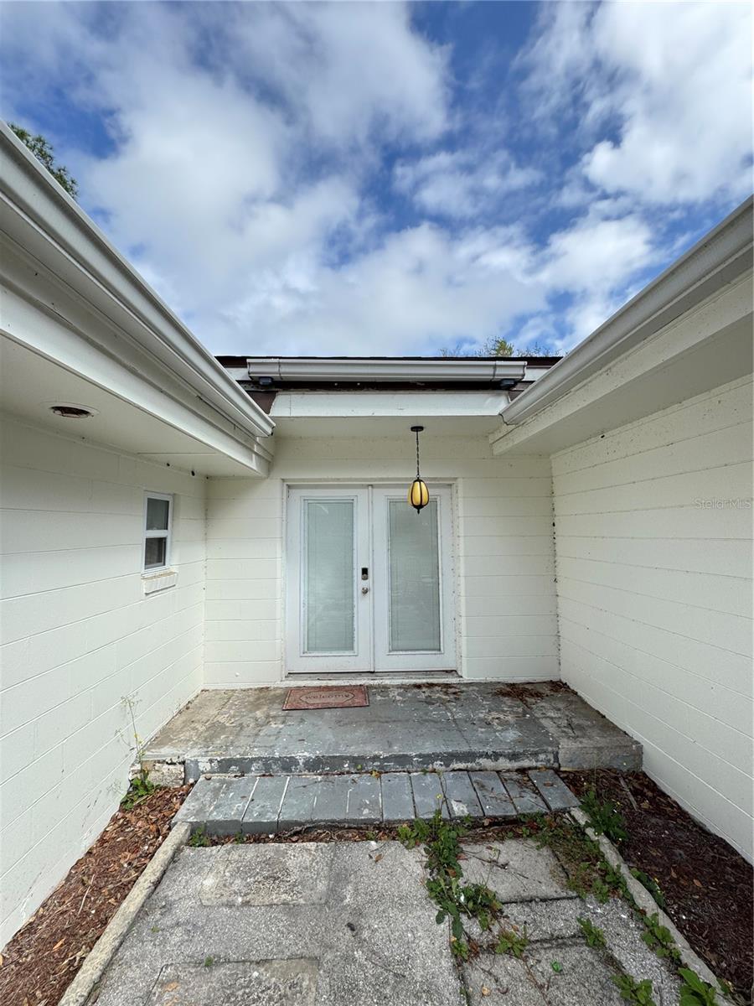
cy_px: 503
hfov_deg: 85.7
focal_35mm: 14
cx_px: 377
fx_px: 407
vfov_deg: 102.1
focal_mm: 2.22
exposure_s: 1/646
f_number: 2.2
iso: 40
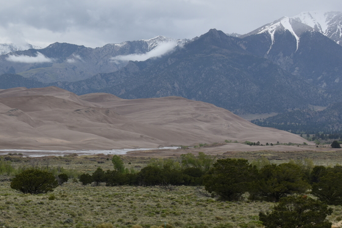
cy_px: 119
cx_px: 14
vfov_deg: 12.5
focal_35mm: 110
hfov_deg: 18.2
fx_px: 1045
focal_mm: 48
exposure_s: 1/320
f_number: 9
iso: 100
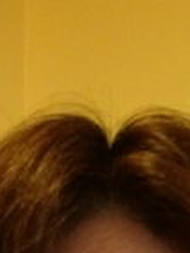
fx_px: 870
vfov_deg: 15.3
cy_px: 373
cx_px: 215
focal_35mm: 119
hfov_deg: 12.2
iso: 400
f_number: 2.4
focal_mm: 4.28
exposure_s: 1/15
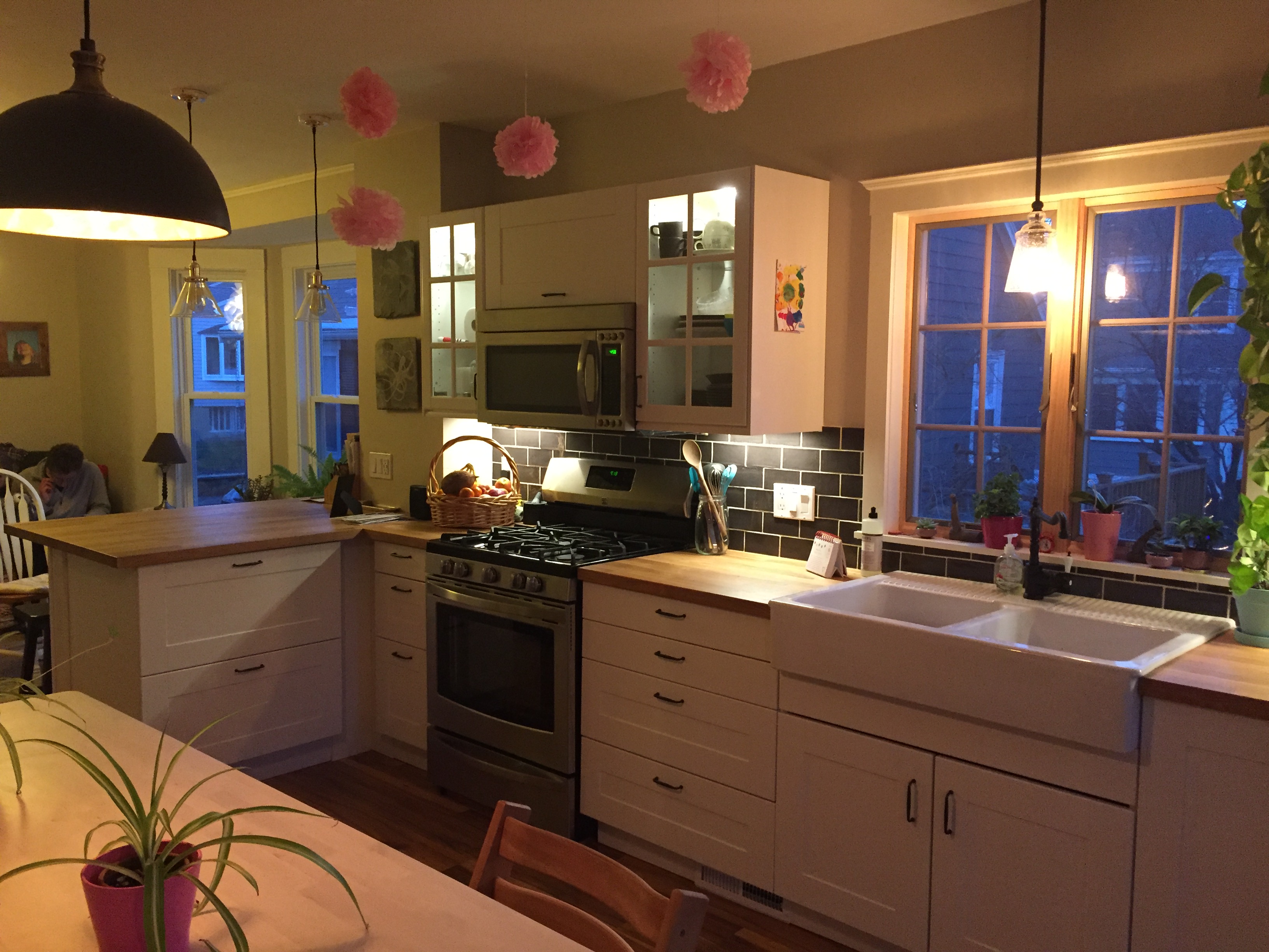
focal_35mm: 29
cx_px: 634
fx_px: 1063
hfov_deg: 61.7
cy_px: 476
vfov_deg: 48.2
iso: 250
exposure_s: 1/30
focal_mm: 4.15
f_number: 2.2
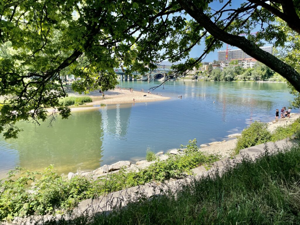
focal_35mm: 26
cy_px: 112
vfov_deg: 53.1
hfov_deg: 67.3
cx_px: 150
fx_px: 225
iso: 32
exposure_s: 1/1916
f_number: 1.6
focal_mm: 4.2
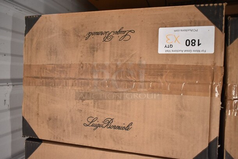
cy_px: 80
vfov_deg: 43.7
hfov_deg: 61.9
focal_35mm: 30
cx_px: 119
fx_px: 199
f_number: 3.5
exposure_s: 1/125
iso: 2200
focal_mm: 20
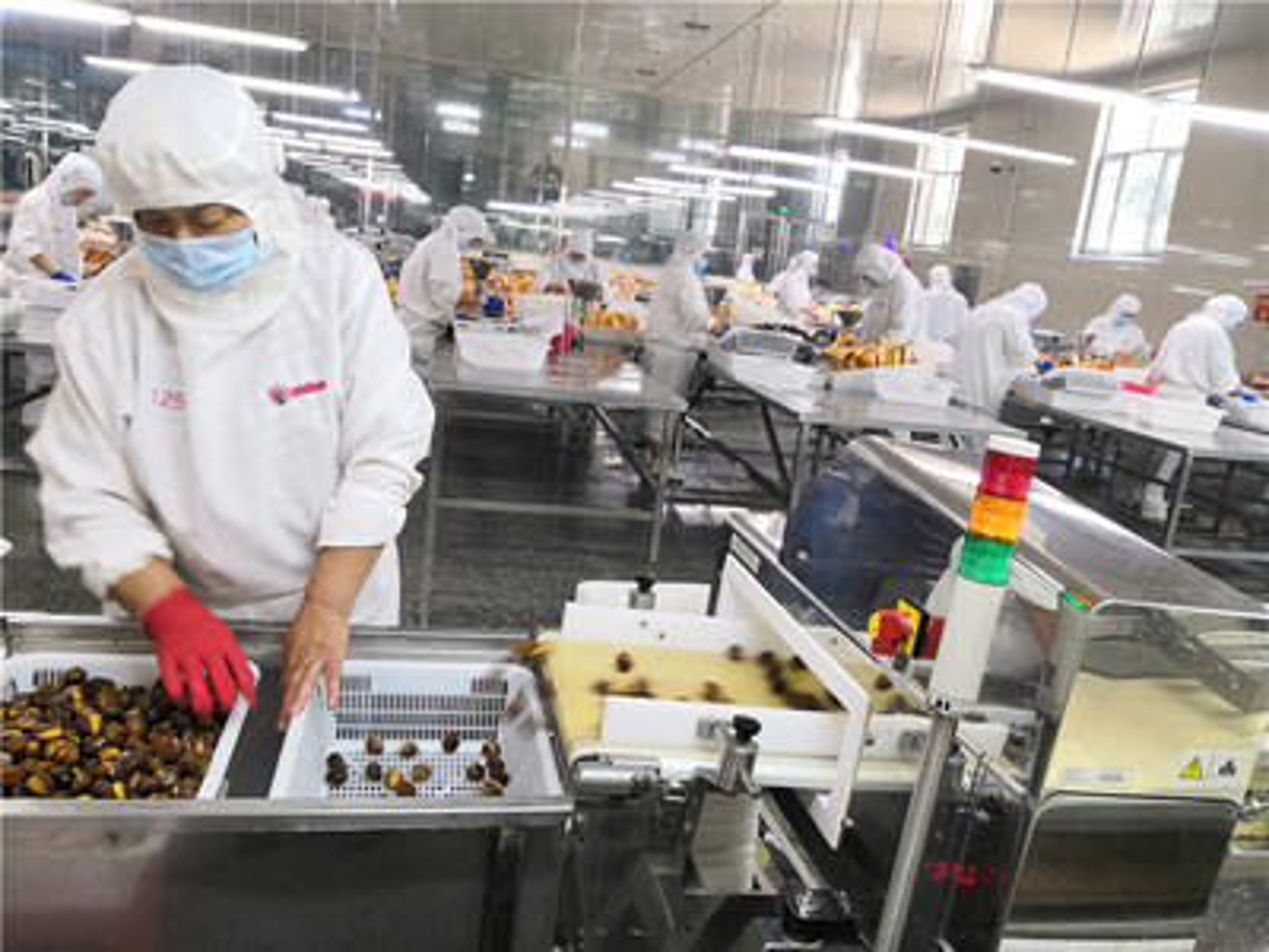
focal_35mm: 27
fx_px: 990
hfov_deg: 65.3
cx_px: 634
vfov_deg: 51.4
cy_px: 476
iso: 250
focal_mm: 3.95
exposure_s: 1/33.3
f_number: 1.8
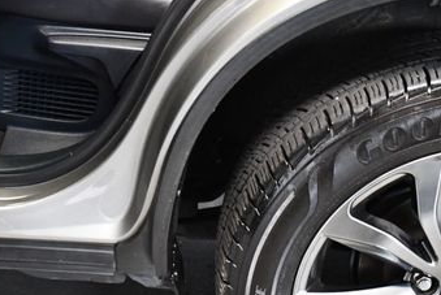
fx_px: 834
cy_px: 151
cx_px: 172
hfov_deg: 29.5
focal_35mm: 68
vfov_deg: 20.1
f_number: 3.5
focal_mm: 18
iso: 3200
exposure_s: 1/60
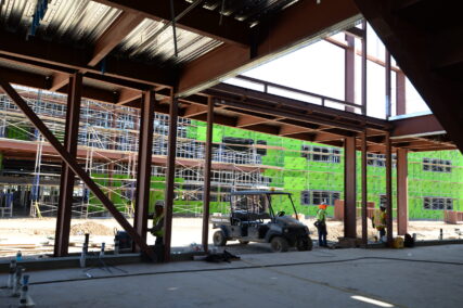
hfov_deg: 62.0
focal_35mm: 30
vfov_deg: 43.5
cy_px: 154
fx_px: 386
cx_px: 232
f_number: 6.3
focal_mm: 30
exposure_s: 1/160
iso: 200
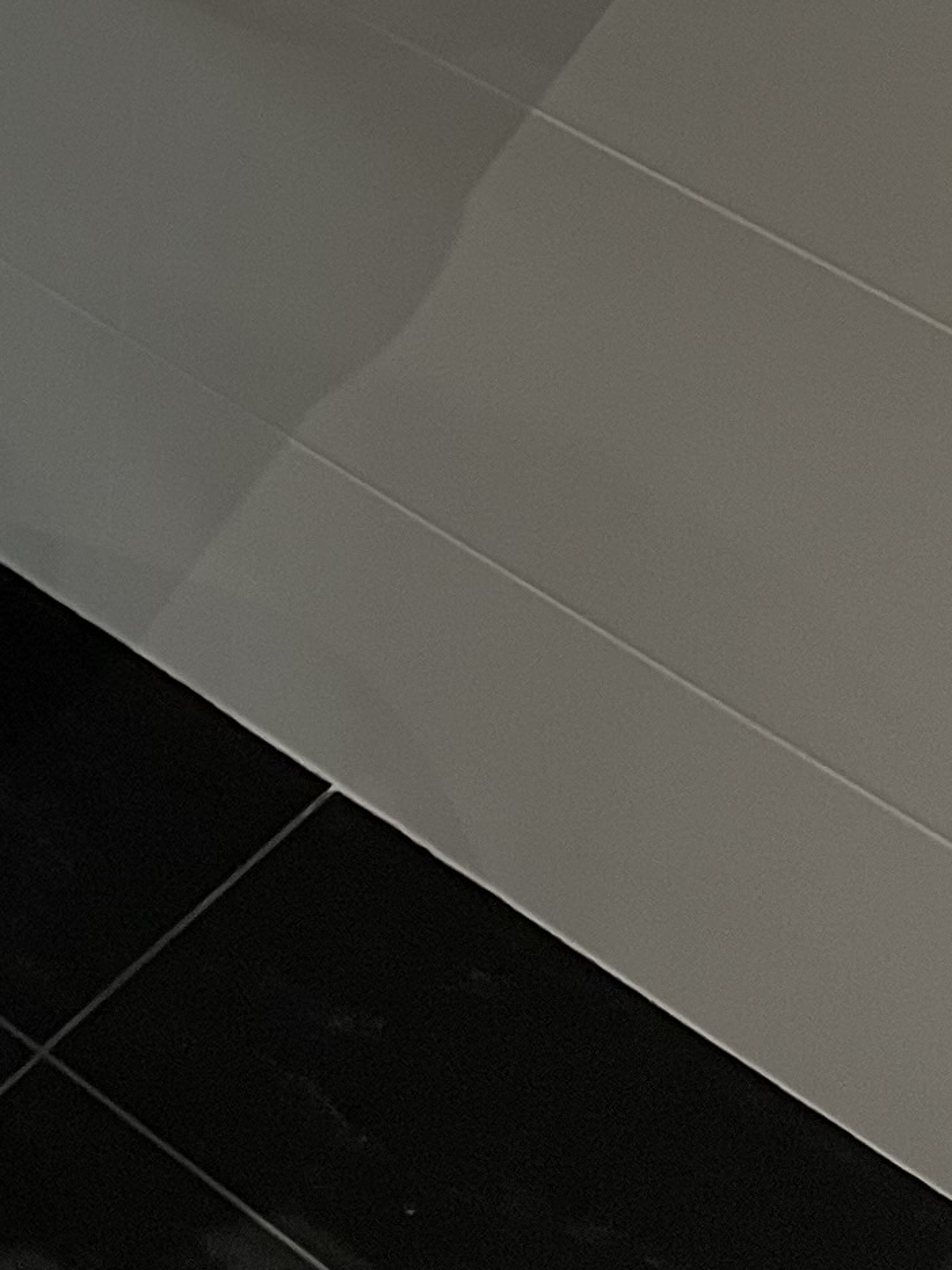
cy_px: -1308
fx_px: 4107
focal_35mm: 112
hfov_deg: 12.9
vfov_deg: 14.4
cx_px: -228
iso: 64
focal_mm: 4.2
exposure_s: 1/50
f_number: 1.6
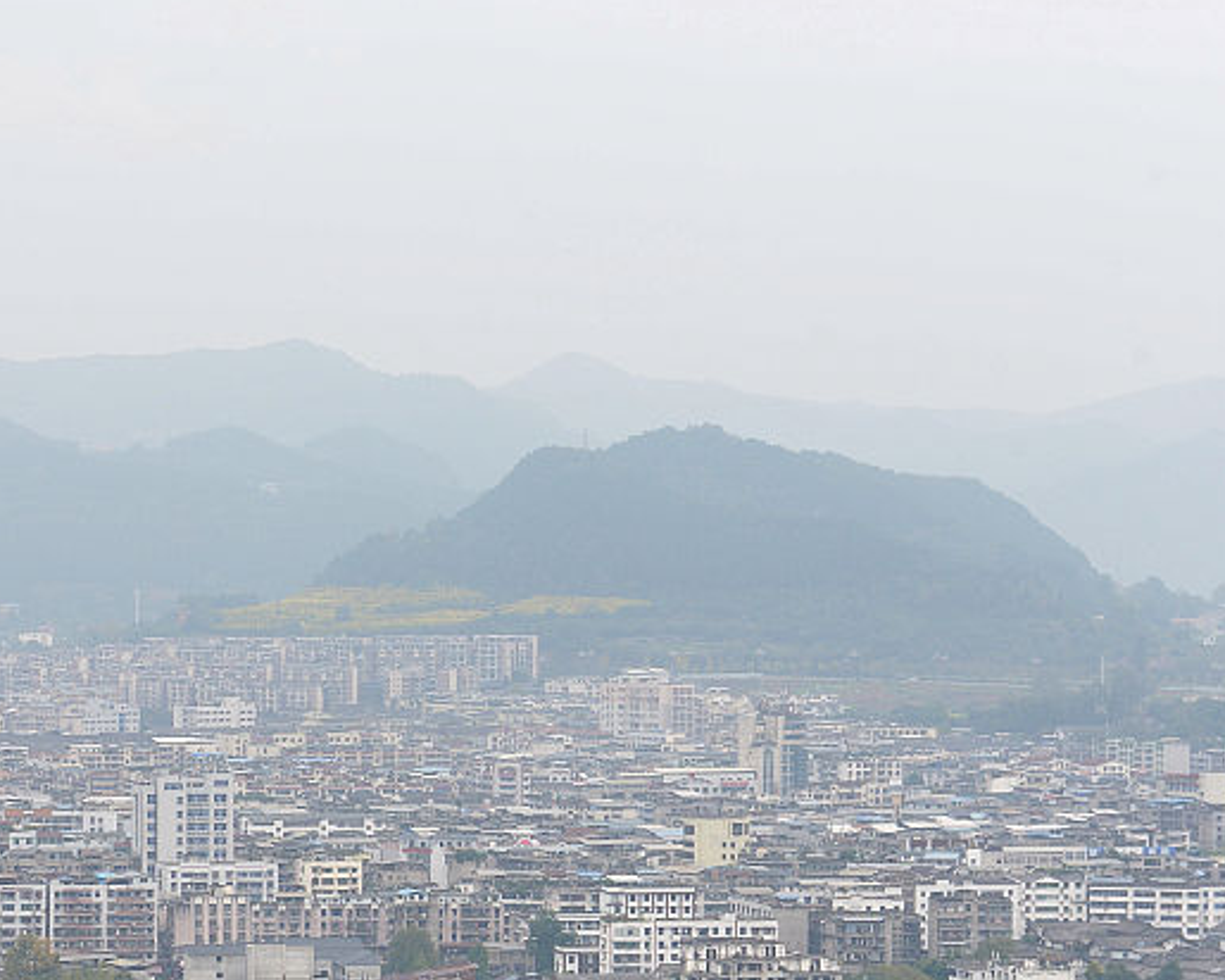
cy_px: 750
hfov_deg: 12.4
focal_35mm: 153
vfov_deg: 10.1
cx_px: -19
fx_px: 5547
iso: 200
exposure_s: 1/125
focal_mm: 70
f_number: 13
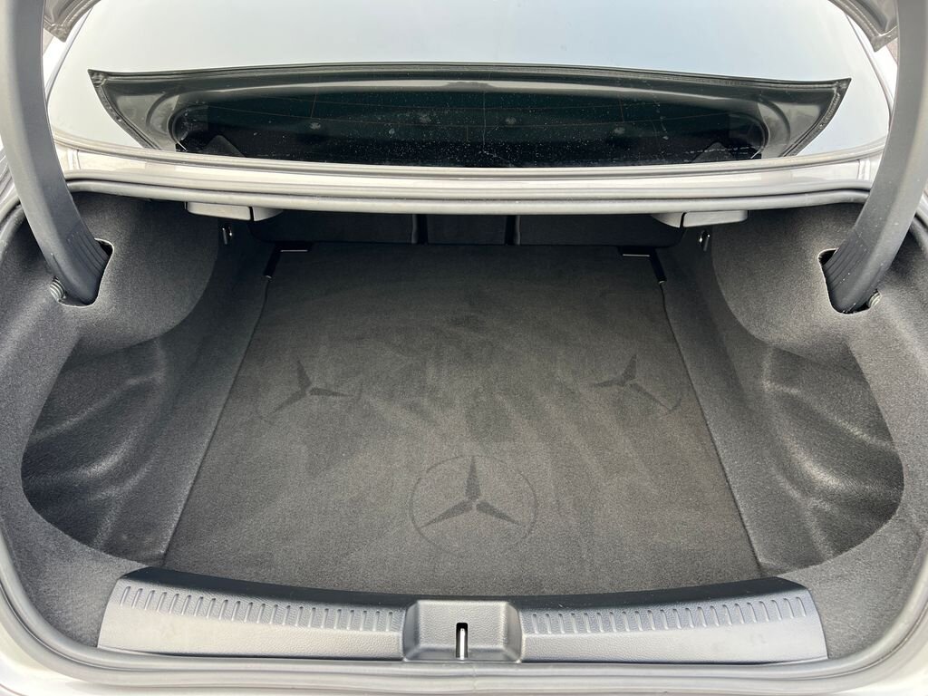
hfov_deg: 67.3
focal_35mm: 26
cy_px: 348
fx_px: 697
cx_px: 464
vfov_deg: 53.1
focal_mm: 5.7
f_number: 1.5
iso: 125
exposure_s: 1/108
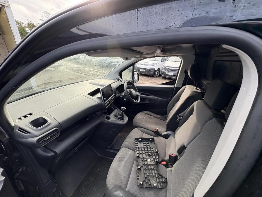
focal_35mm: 14
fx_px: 106
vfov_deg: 85.7
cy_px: 98
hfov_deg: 102.1
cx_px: 131
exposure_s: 1/146
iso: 64
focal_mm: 2.22
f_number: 2.2
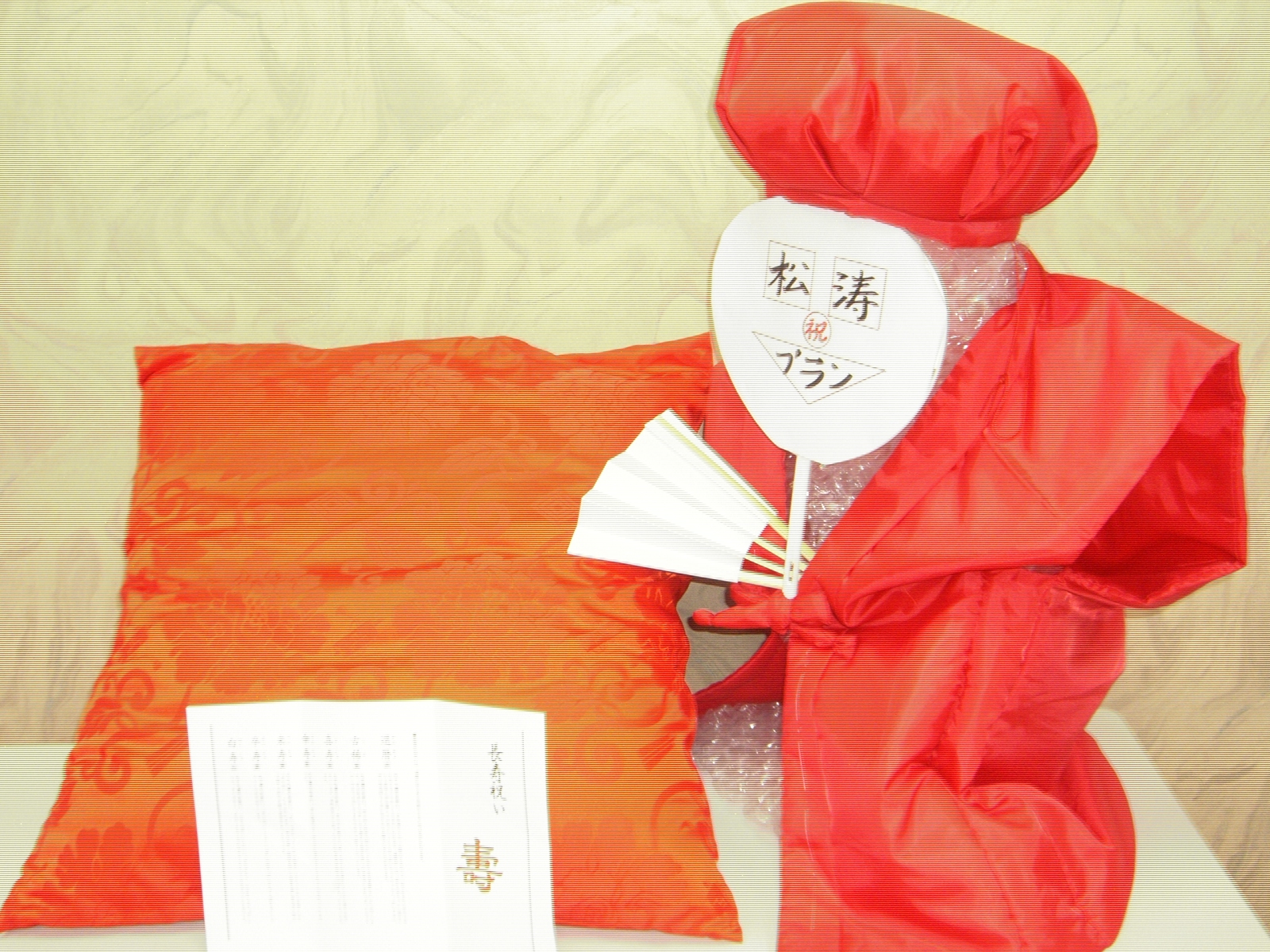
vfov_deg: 37.7
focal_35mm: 38
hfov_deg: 49.0
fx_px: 1394
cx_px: 635
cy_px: 476
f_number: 2.7
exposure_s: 1/60
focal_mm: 6.2
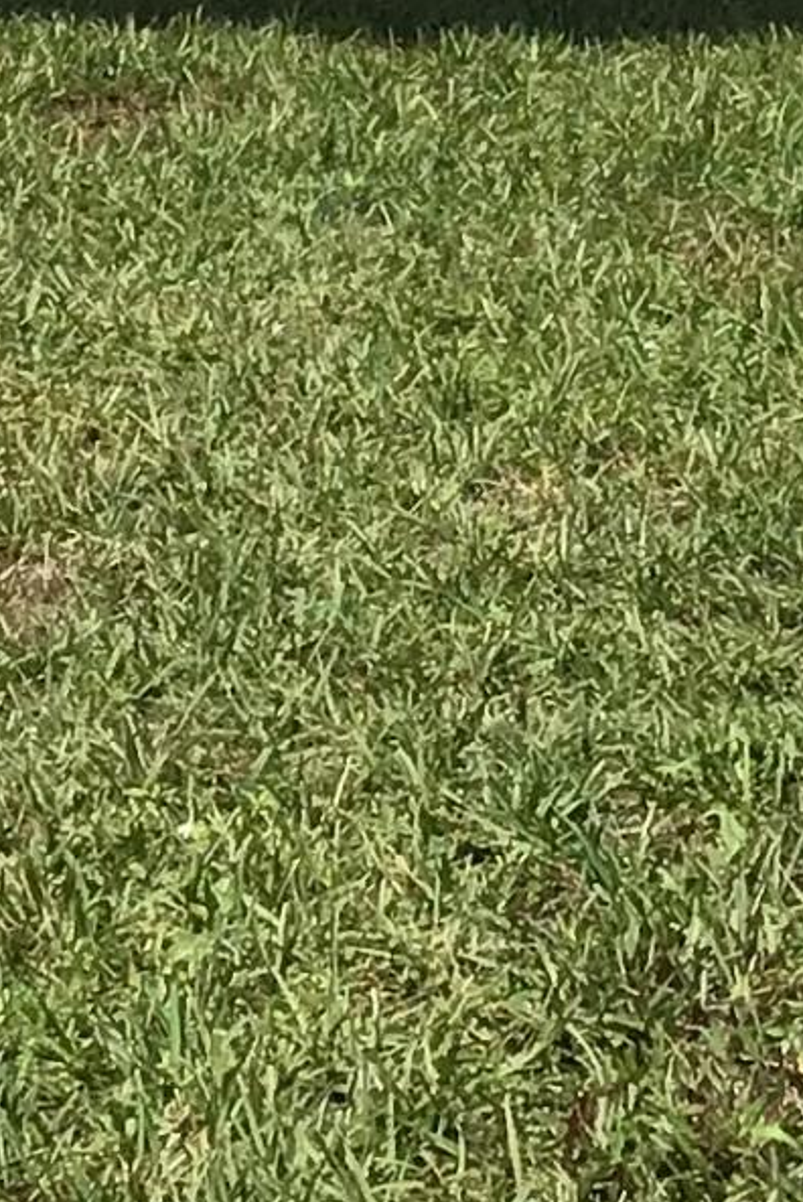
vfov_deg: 11.9
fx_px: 5447
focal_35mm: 163
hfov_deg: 8.4
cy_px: -756
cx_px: 691
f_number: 2.4
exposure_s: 1/1852
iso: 25
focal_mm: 3.3
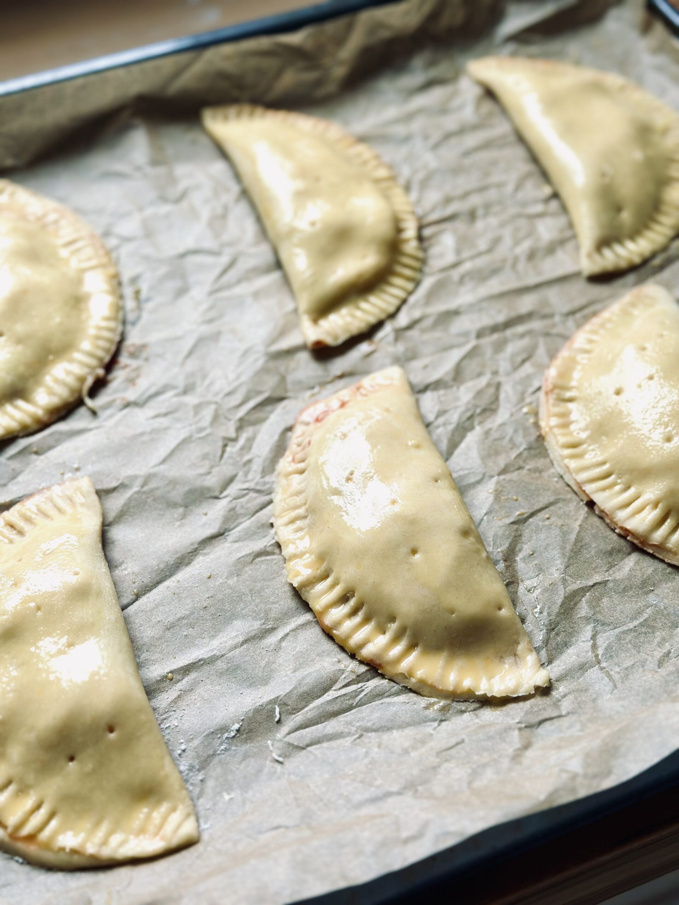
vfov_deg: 39.7
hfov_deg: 30.3
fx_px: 1255
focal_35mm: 48
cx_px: 340
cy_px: 452
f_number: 1.78
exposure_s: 1/135
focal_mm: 6.86
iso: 64
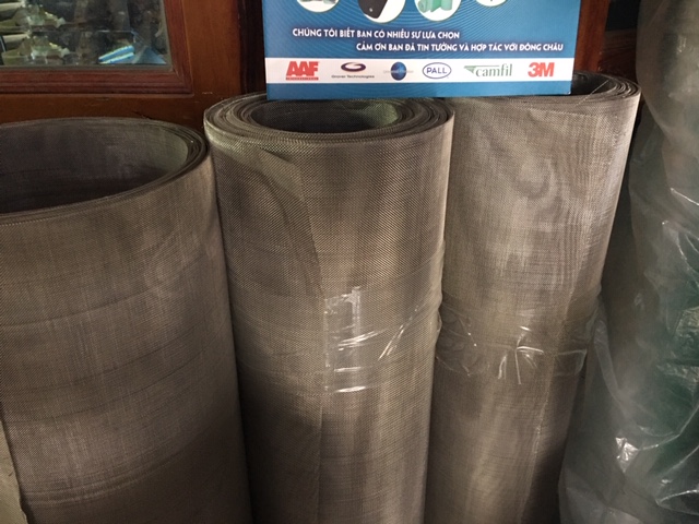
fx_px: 586
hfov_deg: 61.7
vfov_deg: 48.2
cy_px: 262
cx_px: 350
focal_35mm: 29
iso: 160
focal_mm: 4.15
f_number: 2.2
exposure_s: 1/8
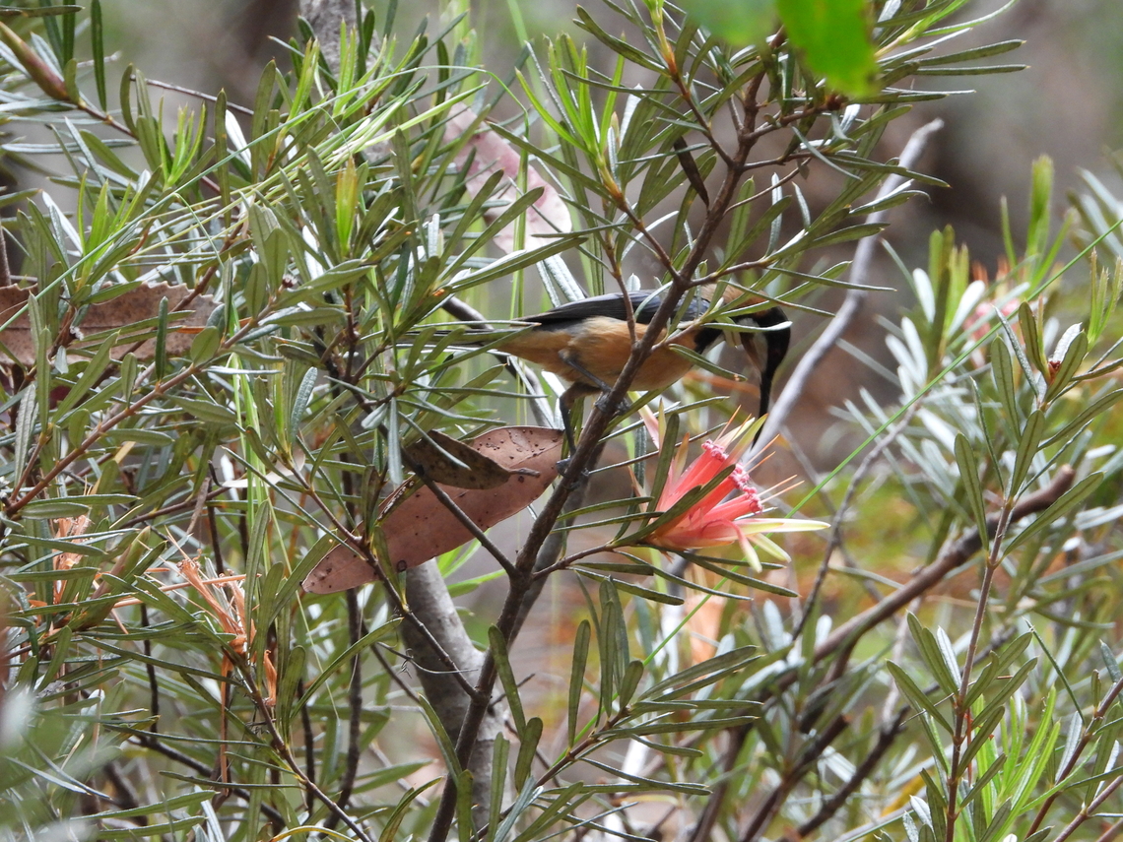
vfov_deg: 1.4
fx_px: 35686
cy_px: 421
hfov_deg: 1.8
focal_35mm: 1100
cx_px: 562
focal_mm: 198
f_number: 5.6
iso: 640
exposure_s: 1/125
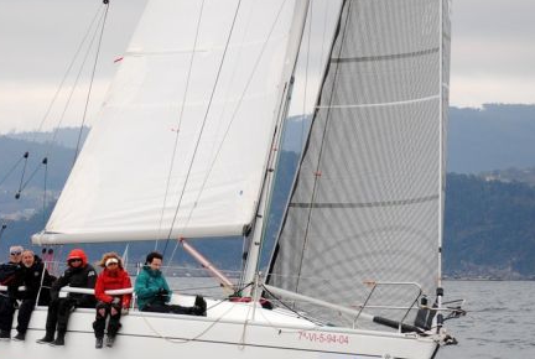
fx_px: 3513
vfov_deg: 5.9
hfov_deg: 8.7
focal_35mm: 236
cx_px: 163
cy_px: 186
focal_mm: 85
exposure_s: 1/400
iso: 200
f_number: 5
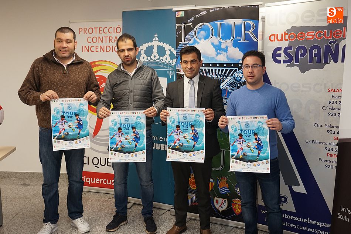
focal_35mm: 36
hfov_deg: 53.2
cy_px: 117
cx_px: 176
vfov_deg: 36.8
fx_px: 351
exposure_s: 1/60
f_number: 4.5
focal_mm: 24
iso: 500
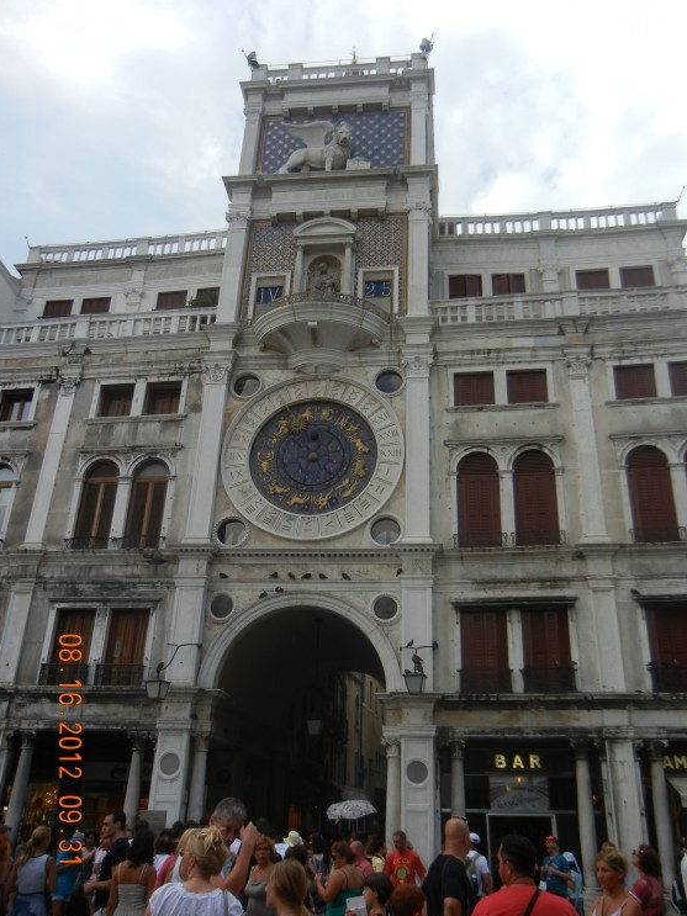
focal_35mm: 31
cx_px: 352
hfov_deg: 45.4
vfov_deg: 58.4
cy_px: 451
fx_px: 821
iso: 160
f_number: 3.5
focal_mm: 5.4
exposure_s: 1/509
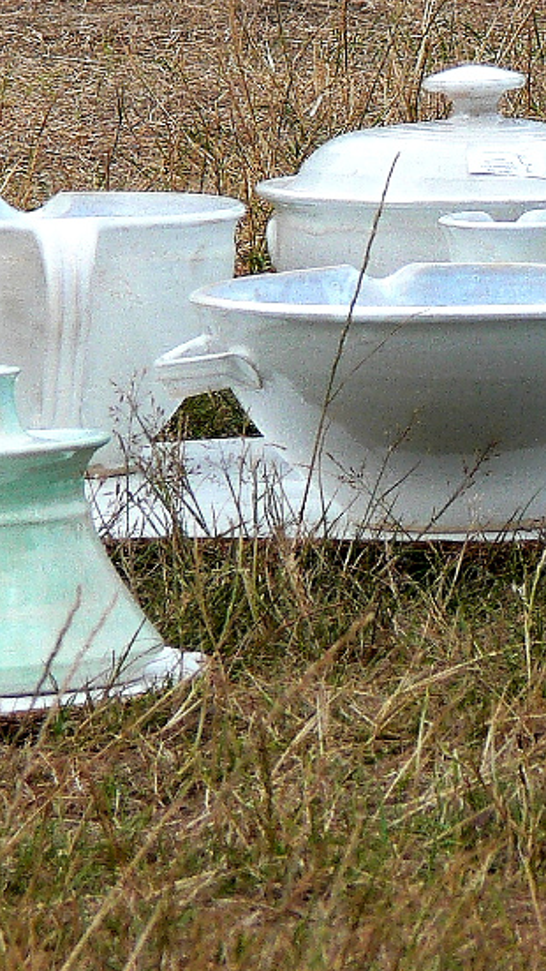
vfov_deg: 2.7
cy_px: -30
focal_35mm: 797
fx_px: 20510
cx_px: 632
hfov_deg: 1.5
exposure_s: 1/160
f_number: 5.6
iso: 80
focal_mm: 53.2
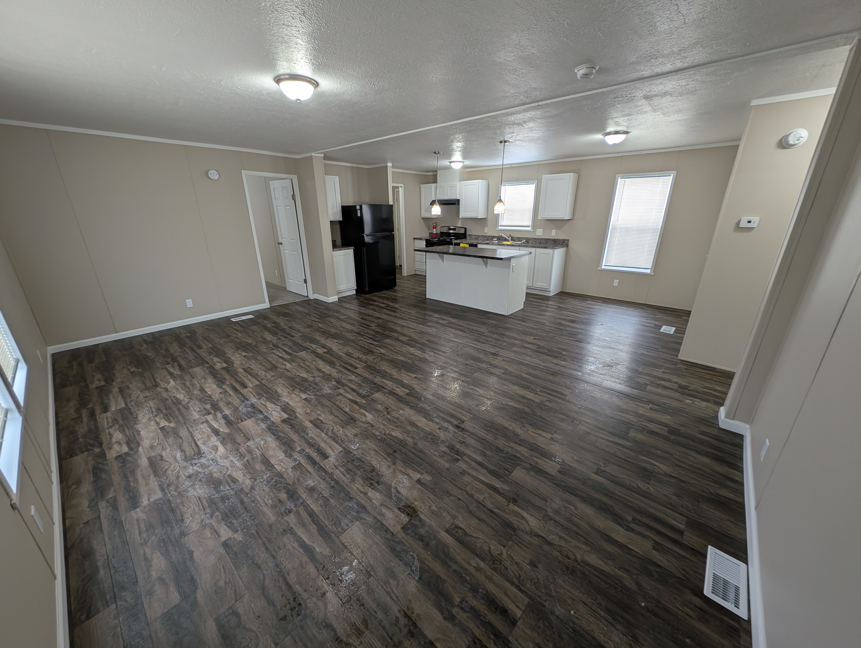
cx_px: 430
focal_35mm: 12
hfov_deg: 110.5
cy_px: 324
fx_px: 299
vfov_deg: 94.6
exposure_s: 1/30
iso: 46
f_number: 1.95
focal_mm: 2.23
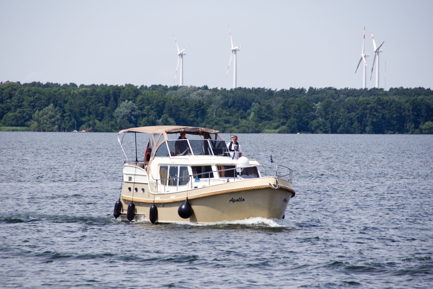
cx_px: 216
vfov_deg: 3.1
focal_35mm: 450
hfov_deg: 4.6
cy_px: 144
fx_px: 5412
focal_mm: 300
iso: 400
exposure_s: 1/800
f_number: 9
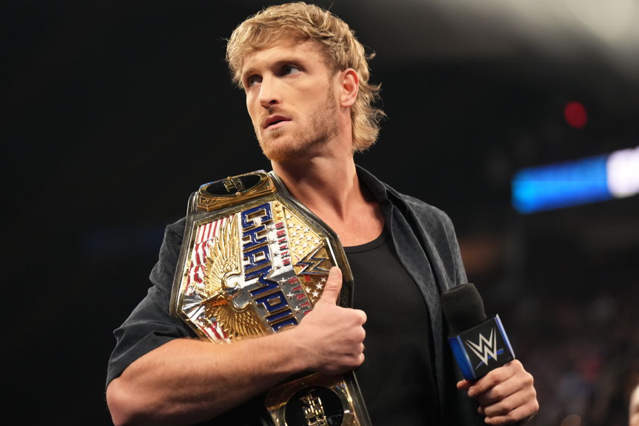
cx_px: 318
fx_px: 2237
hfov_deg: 16.3
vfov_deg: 10.9
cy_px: 214
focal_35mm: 126
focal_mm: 125
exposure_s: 1/640
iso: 6400
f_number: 2.8
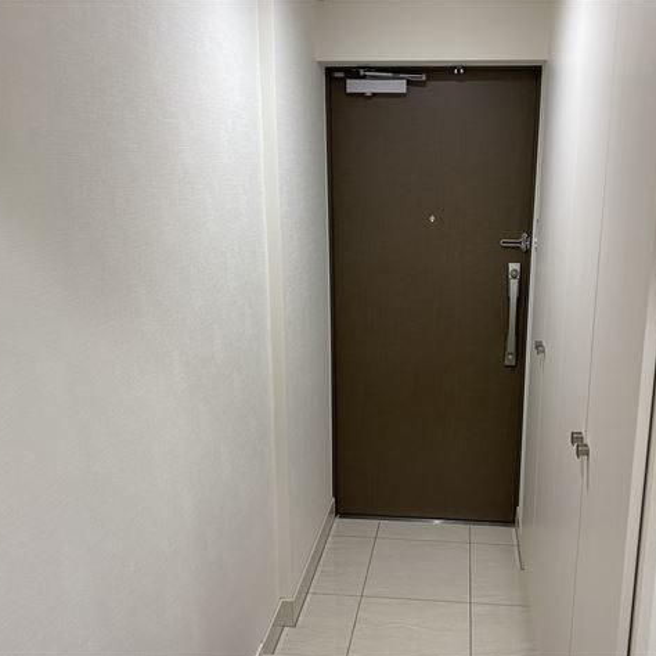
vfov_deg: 52.5
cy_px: 329
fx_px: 665
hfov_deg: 52.1
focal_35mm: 31
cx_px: 400
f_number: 1.8
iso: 64
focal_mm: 4.25
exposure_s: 1/50
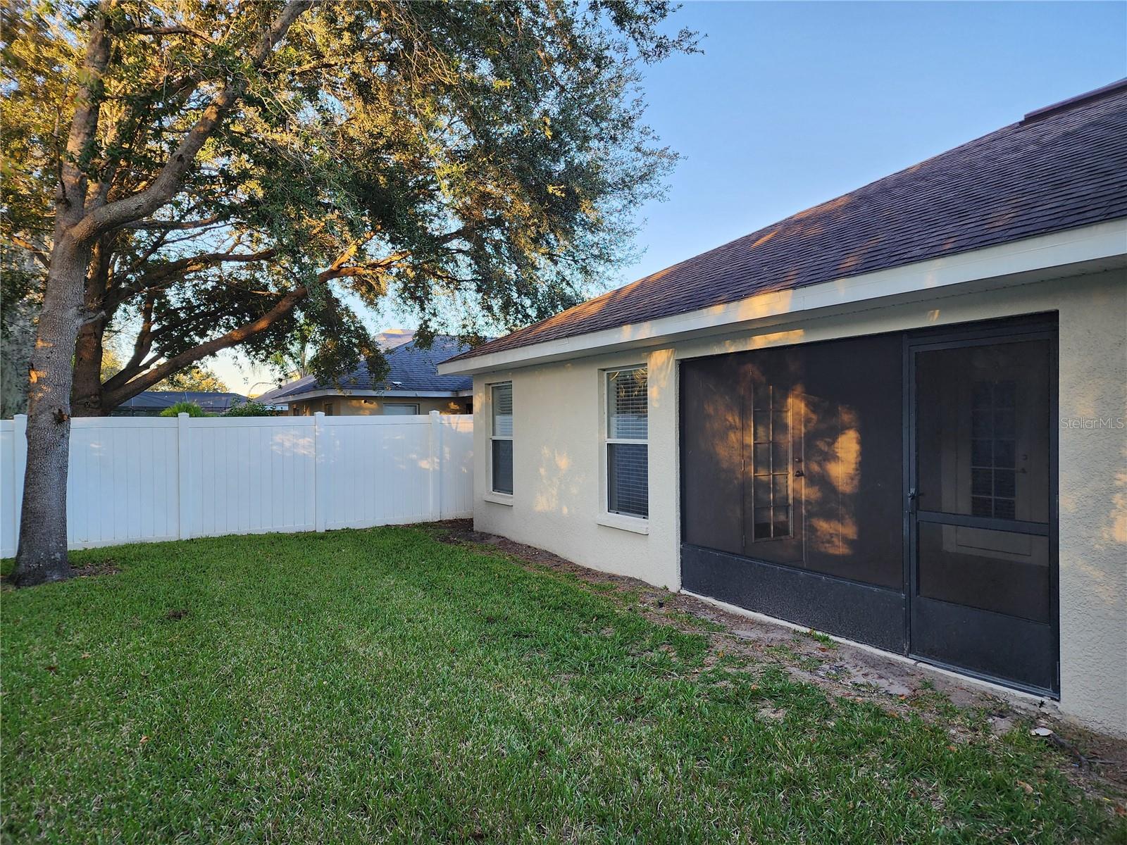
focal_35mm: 23
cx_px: 564
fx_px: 749
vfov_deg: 58.9
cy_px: 422
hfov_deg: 73.9
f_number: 1.8
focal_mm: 6.4
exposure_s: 1/180
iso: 50
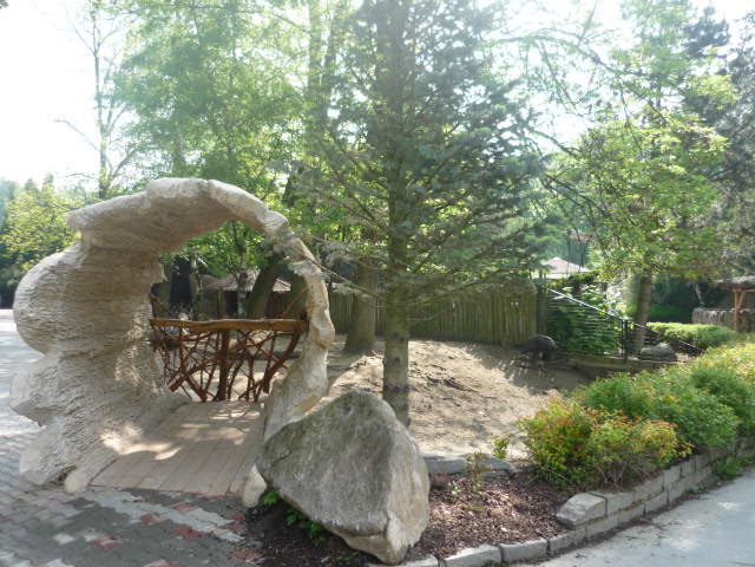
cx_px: 378
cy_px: 284
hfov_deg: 55.4
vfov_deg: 42.9
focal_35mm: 33
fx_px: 720
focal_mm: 5.5
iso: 100
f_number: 2.8
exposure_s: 1/250
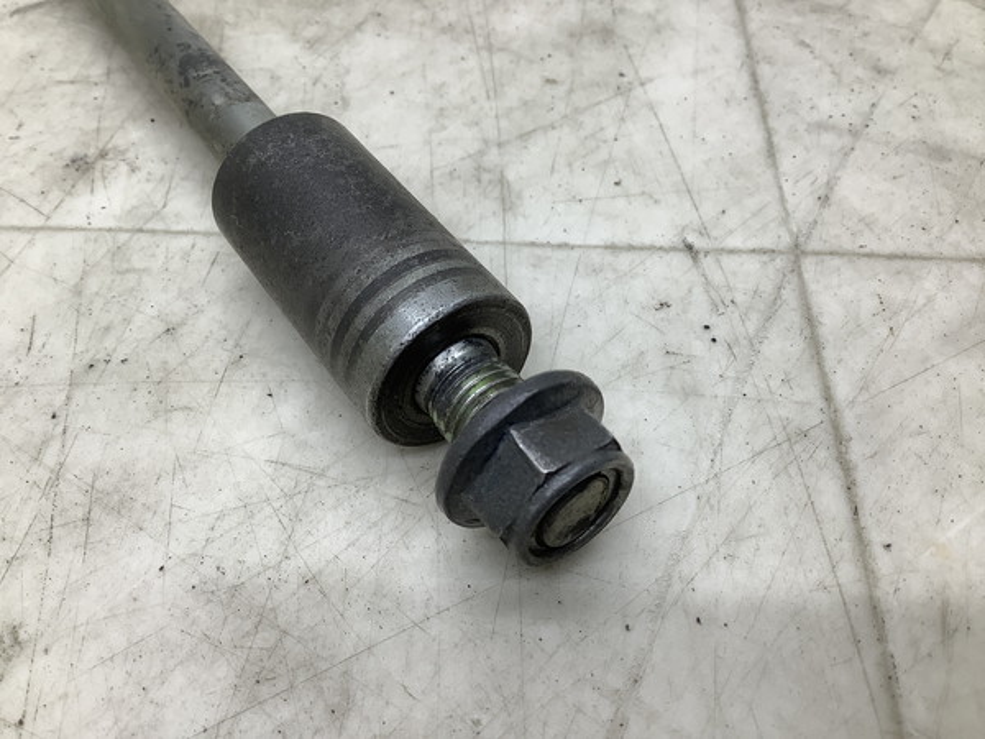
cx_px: 492
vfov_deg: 45.4
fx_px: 882
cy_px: 370
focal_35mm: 31
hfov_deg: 58.4
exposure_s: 1/60
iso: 50
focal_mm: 3.3
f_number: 2.4
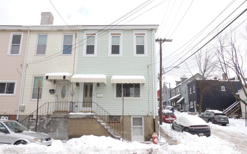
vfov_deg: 47.6
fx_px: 175
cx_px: 121
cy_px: 77
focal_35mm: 26
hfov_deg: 70.4
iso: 100
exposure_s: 1/60
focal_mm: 4.3
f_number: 8.3
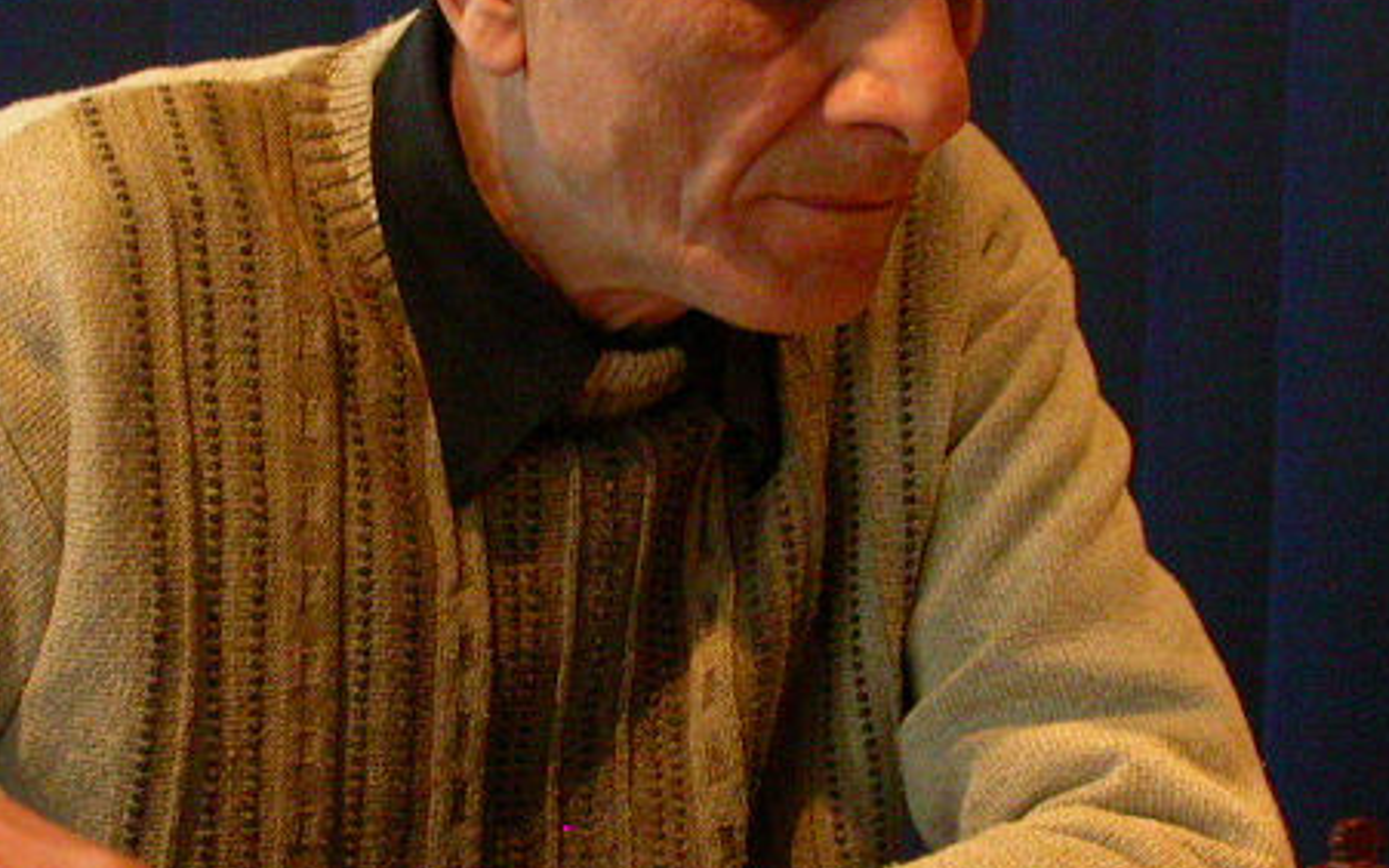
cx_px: 514
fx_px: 4278
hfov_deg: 18.4
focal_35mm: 113
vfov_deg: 11.6
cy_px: 422
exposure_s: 1/64.6
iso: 400
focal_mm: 9.8
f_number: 3.6
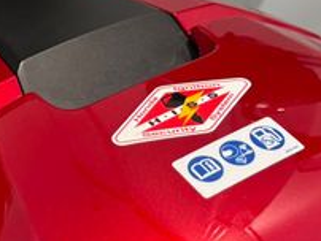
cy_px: 160
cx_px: 68
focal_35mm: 76
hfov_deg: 25.2
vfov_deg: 19.4
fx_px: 706
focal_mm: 6.76
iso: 500
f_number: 1.78
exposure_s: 1/50
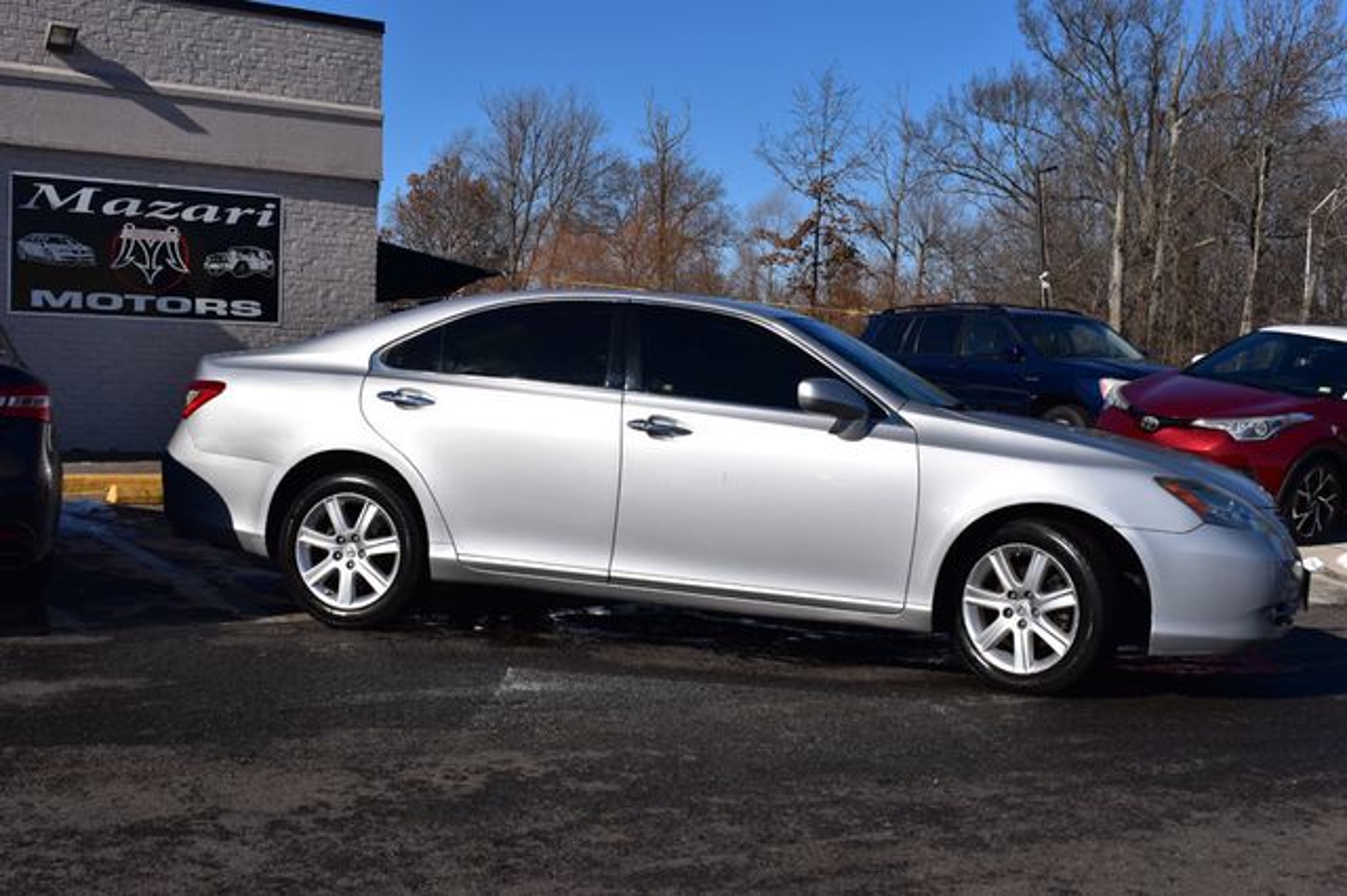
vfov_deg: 33.0
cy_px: 448
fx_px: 1515
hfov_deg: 47.9
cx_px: 674
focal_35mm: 40
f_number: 11
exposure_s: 1/640
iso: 200
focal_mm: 27
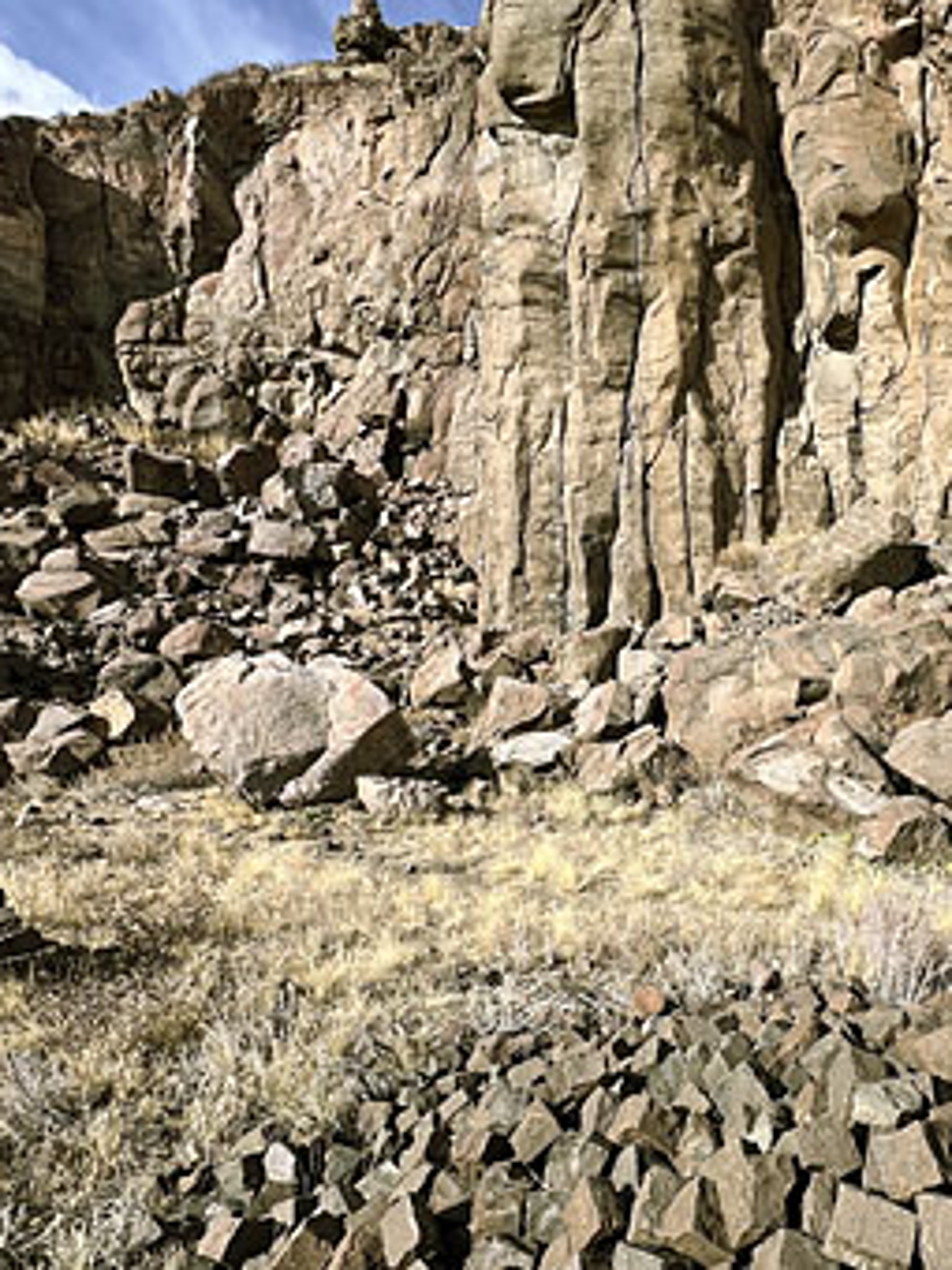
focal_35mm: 22
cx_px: 702
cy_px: 743
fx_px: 807
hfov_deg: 58.3
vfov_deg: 75.8
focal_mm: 1.57
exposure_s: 1/1553
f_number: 1.8
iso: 32
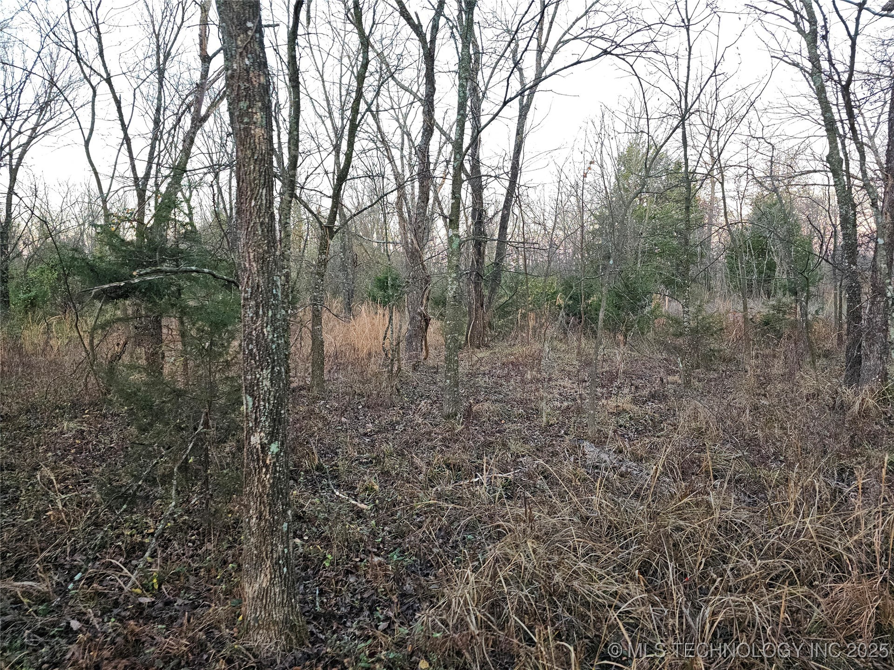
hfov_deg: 73.9
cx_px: 447
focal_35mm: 23
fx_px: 594
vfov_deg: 58.9
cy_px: 335
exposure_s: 1/120
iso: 400
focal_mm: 6.3
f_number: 1.7
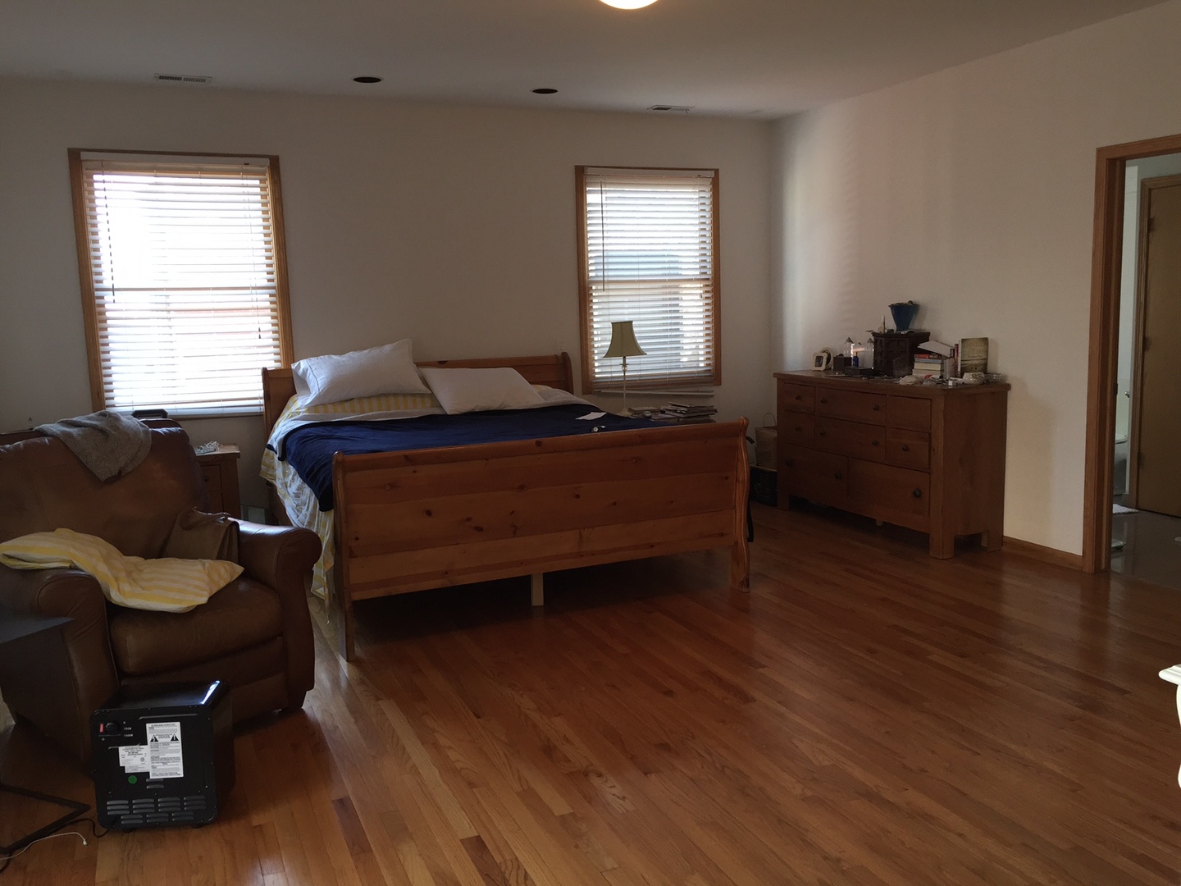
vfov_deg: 48.2
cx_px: 590
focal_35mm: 29
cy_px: 443
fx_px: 989
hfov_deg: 61.7
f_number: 2.2
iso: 64
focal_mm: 4.15
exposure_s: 1/30
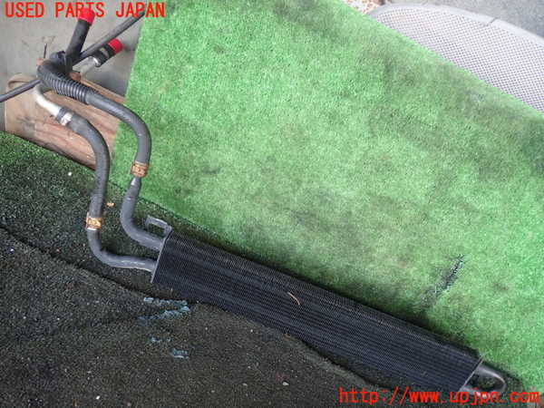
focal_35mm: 30
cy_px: 204
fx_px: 471
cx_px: 272
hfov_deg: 60.0
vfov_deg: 46.8
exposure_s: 1/50
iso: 200
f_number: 2.3
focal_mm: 5.4
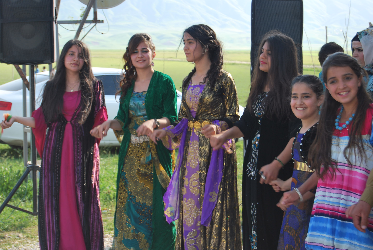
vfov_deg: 16.6
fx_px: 857
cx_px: 186
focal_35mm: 82
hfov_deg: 24.6
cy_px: 125
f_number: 5.6
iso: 125
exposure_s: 1/125
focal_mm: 55
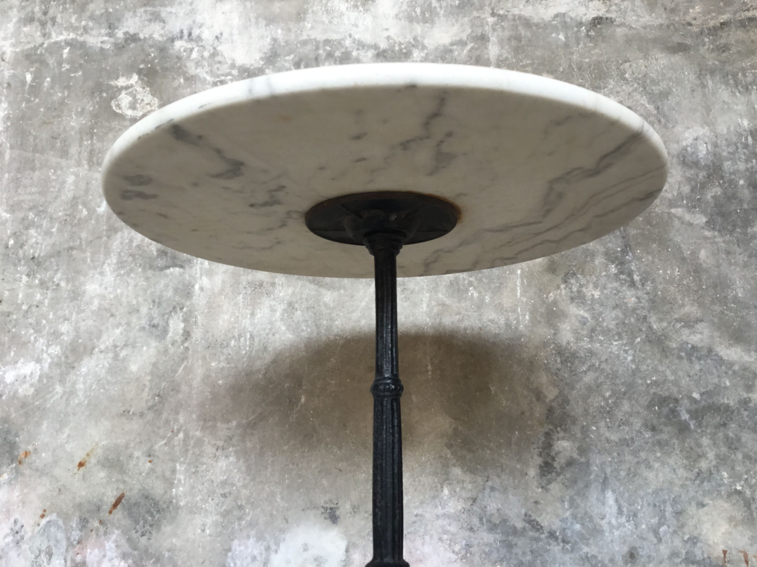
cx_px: 378
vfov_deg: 45.4
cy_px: 284
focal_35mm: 31
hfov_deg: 58.4
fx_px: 678
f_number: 2.4
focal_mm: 3.3
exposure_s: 1/100
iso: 50
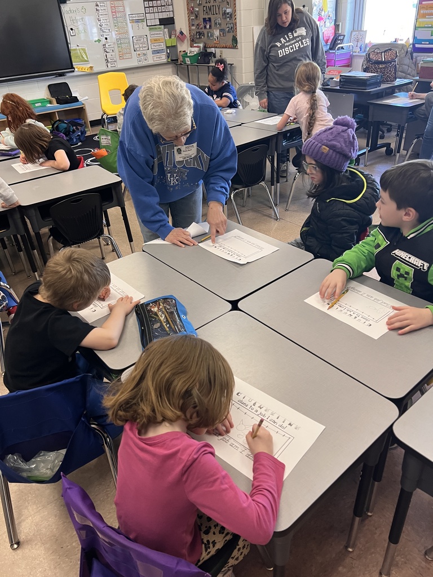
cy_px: 288
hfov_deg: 53.1
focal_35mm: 26
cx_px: 216
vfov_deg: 67.3
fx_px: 434
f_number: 1.5
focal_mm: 5.7
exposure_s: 1/60
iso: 250
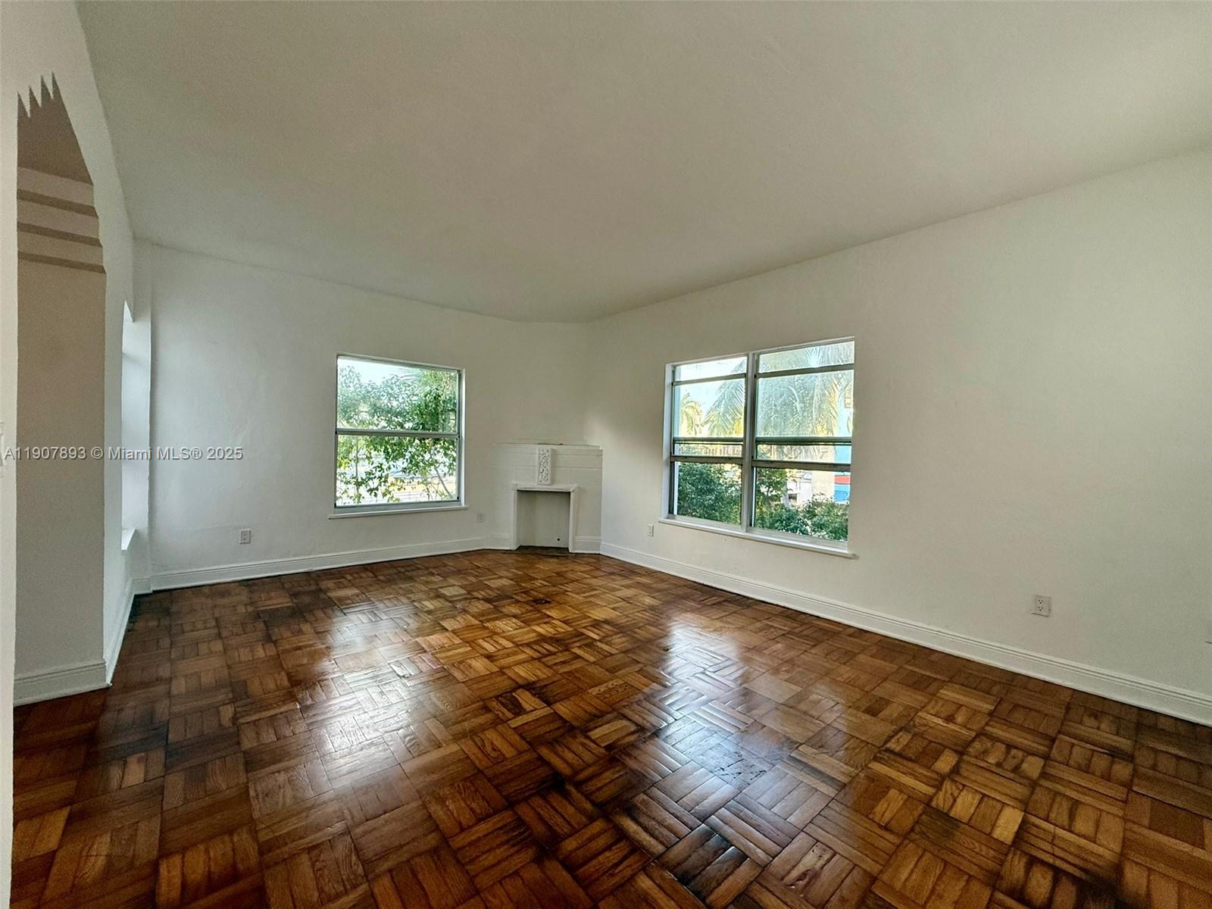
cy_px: 454
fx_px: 490
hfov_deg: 102.1
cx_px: 606
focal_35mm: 14
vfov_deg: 85.7
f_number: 2.2
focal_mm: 2.22
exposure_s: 1/99
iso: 160
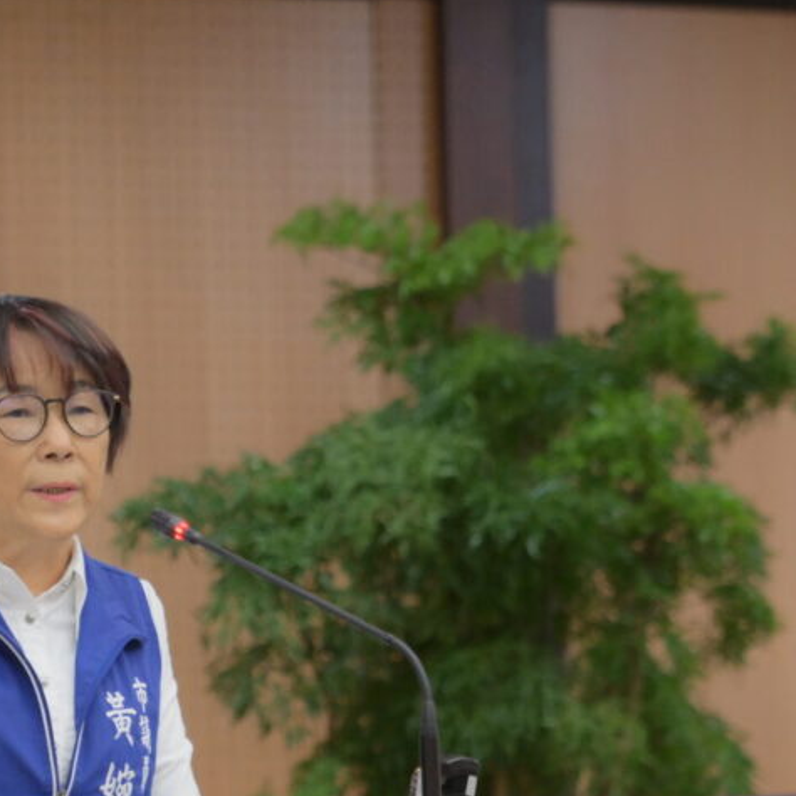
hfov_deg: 4.2
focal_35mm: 413
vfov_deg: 4.2
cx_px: 17
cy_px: 538
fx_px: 10745
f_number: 3.2
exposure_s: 1/200
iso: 2000
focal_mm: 150
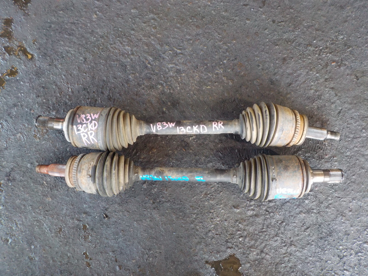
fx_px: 319
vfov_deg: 46.8
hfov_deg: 60.0
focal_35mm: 30
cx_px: 184
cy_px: 138
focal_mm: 4.1
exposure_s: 1/30
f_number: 3.3
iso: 200
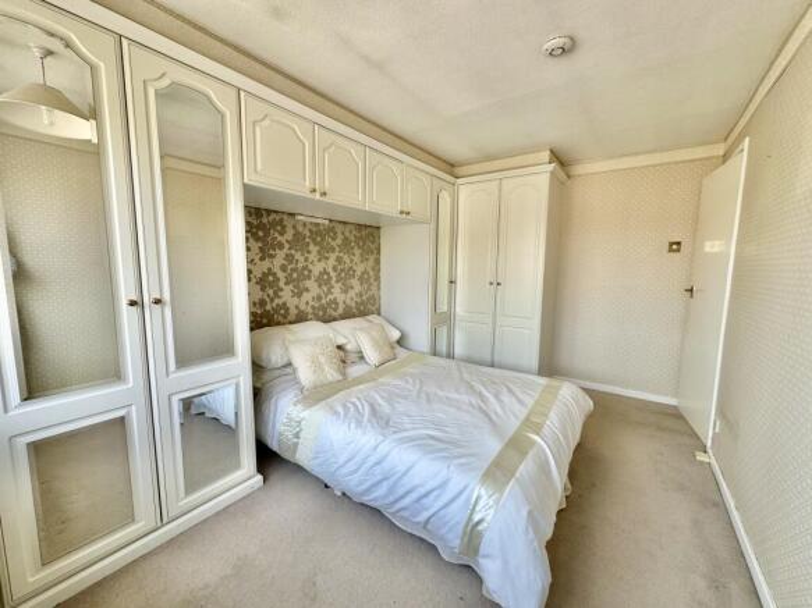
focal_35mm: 14
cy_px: 304
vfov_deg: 85.7
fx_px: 328
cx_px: 406
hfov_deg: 102.1
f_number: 2.2
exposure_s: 1/99
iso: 64
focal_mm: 2.22
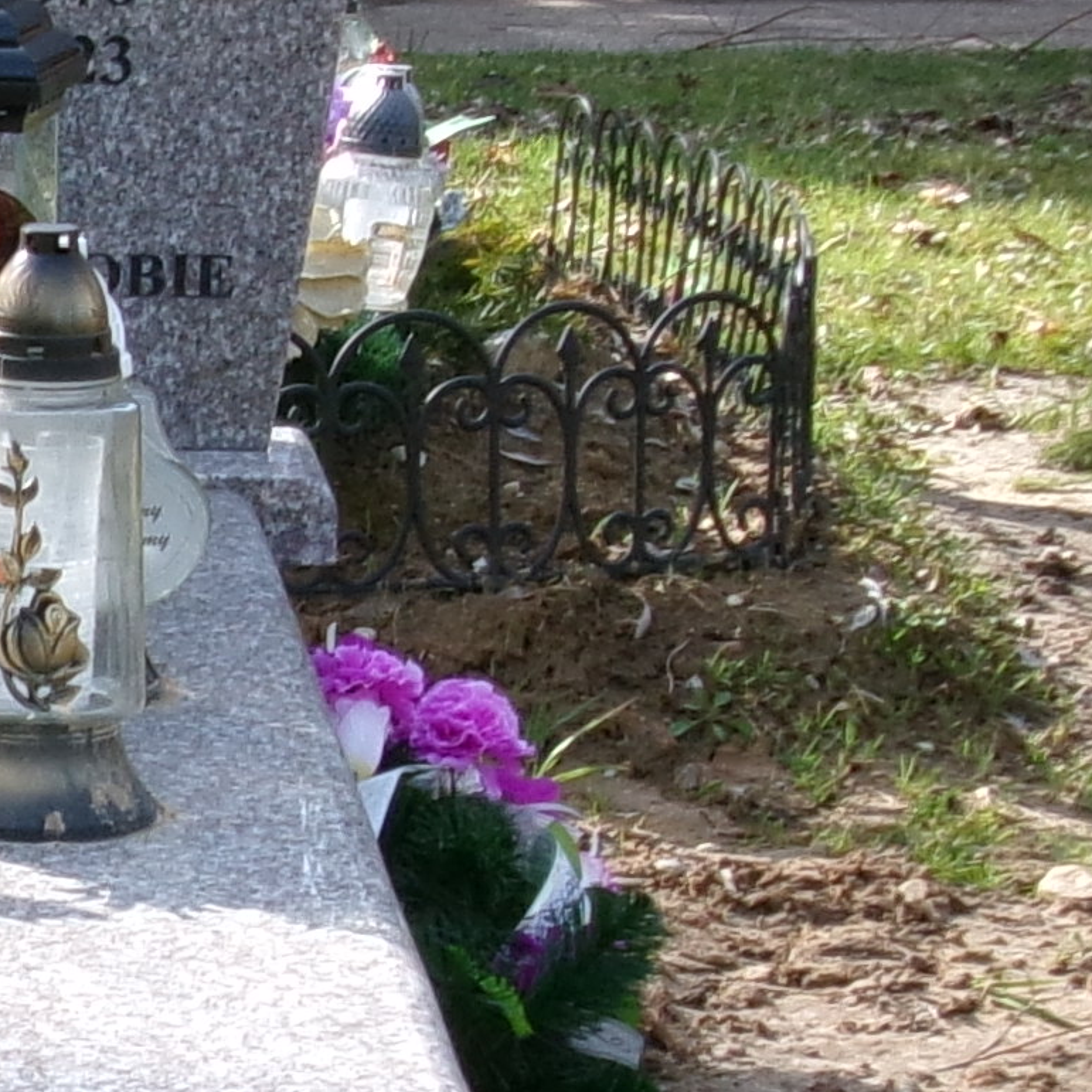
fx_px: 5282
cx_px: -761
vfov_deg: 11.8
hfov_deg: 11.1
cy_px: 758
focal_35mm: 148
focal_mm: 5.1
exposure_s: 1/240
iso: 100
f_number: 3.9
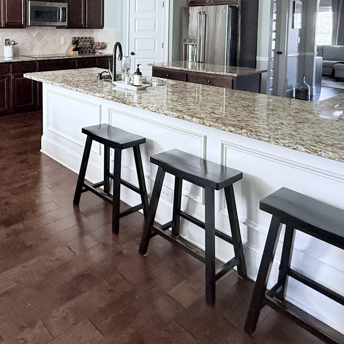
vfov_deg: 49.3
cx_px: 83
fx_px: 337
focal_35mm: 30
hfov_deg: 51.5
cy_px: 48
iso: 500
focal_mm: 2.22
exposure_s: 1/60
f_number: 2.2
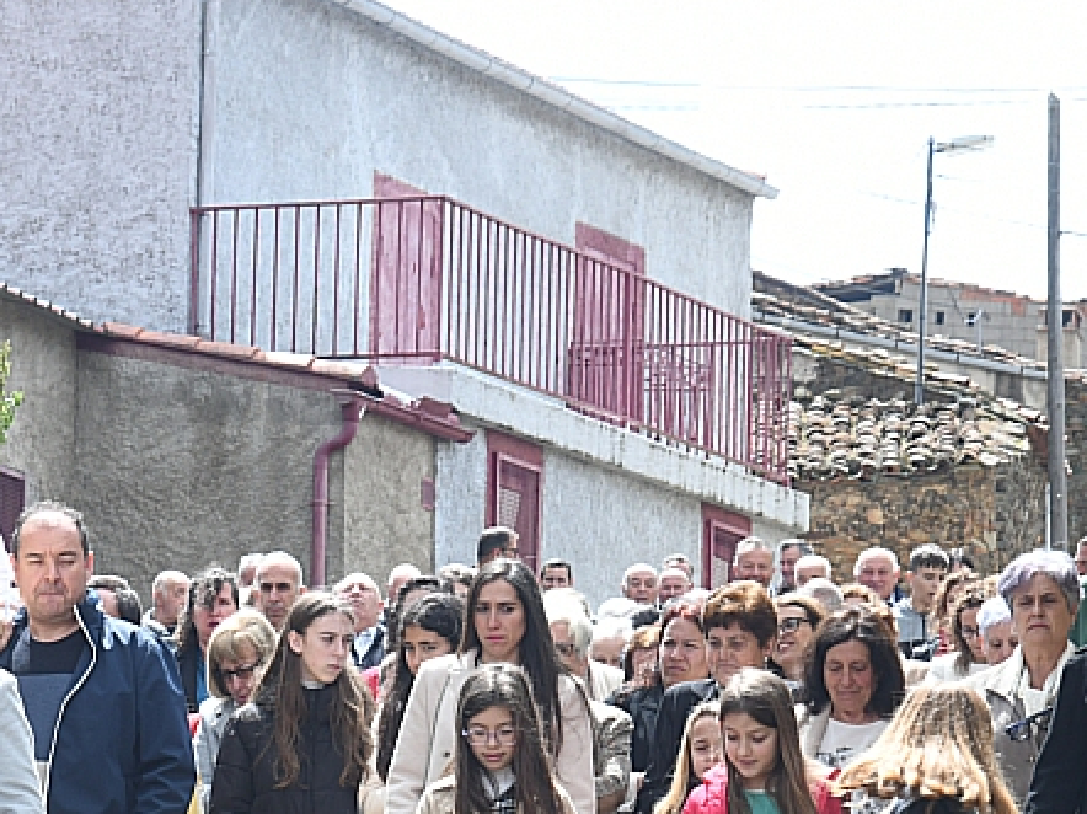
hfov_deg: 8.9
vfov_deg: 6.7
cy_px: 676
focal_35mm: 222
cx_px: 103
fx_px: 6967
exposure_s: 1/160
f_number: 10
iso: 250
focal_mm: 85
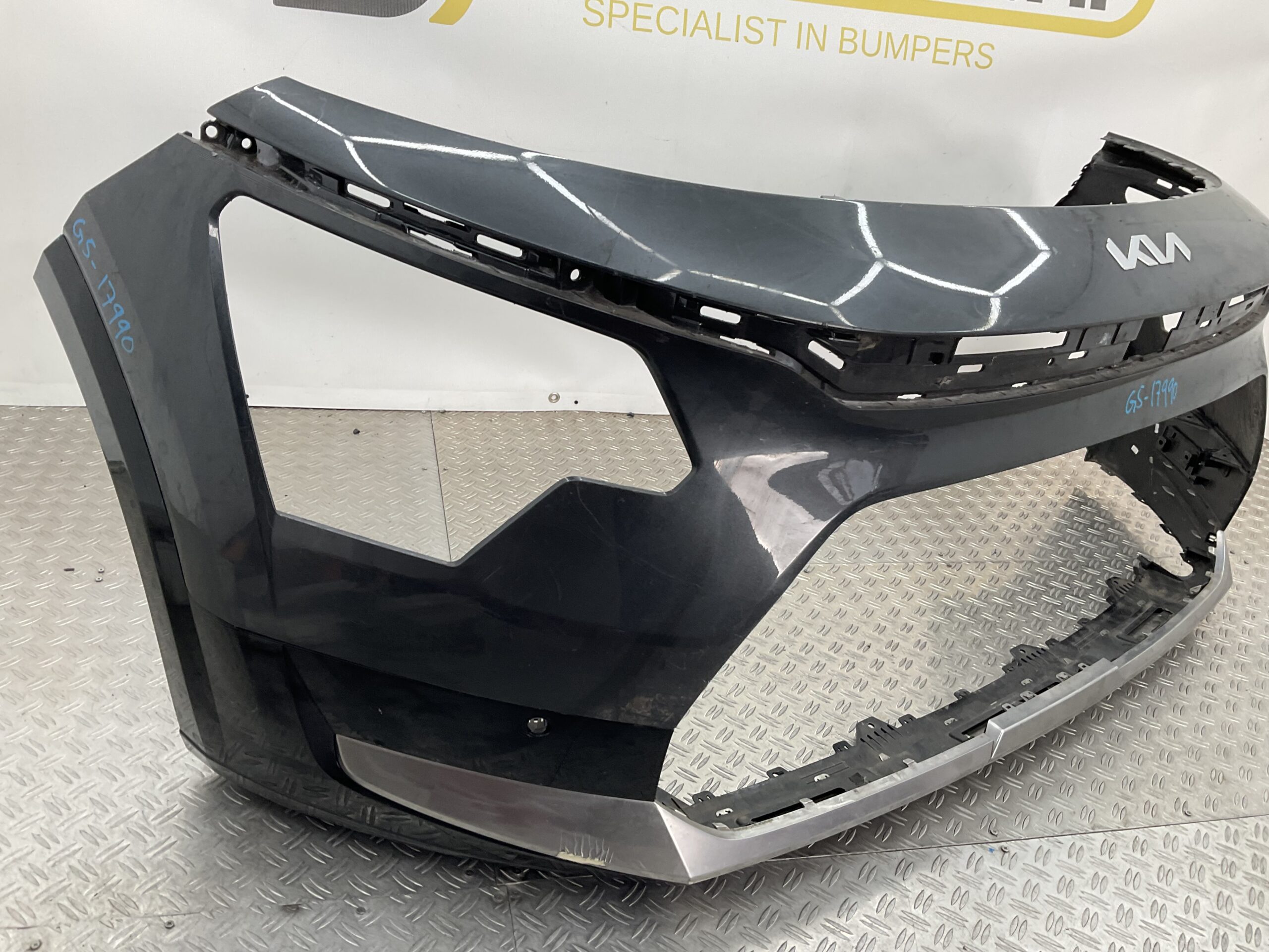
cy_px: 476
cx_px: 634
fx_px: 1063
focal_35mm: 29
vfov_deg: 48.2
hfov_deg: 61.7
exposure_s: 1/120
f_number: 1.8
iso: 32
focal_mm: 3
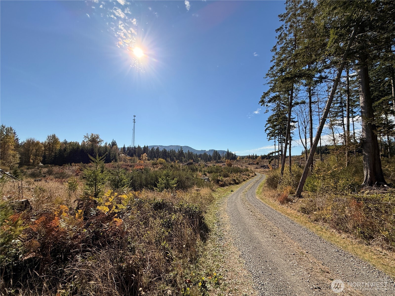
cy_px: 148
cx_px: 198
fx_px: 160
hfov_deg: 102.1
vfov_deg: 85.7
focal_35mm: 14
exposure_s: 1/3289
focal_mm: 2.22
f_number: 2.2
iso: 50
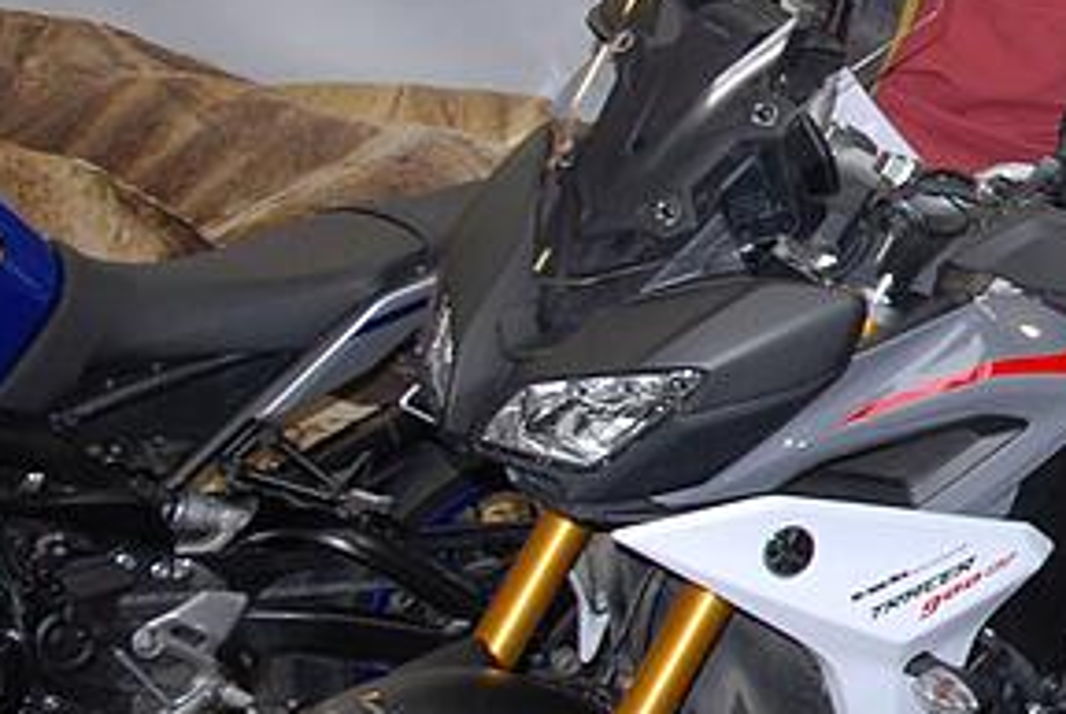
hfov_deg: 13.7
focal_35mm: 140
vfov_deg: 9.8
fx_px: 4148
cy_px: 303
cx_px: 1623
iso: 320
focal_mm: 25
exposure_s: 1/60
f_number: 4
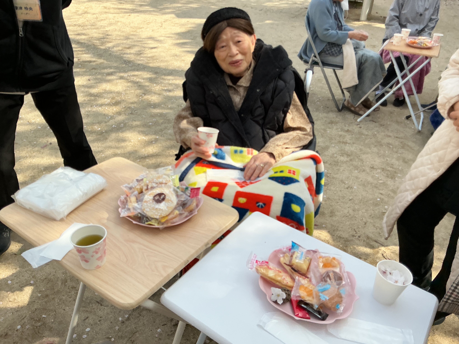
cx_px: 230
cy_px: 172
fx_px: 385
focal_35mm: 29
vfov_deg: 48.2
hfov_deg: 61.7
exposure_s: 1/978
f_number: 1.8
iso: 25
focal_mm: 3
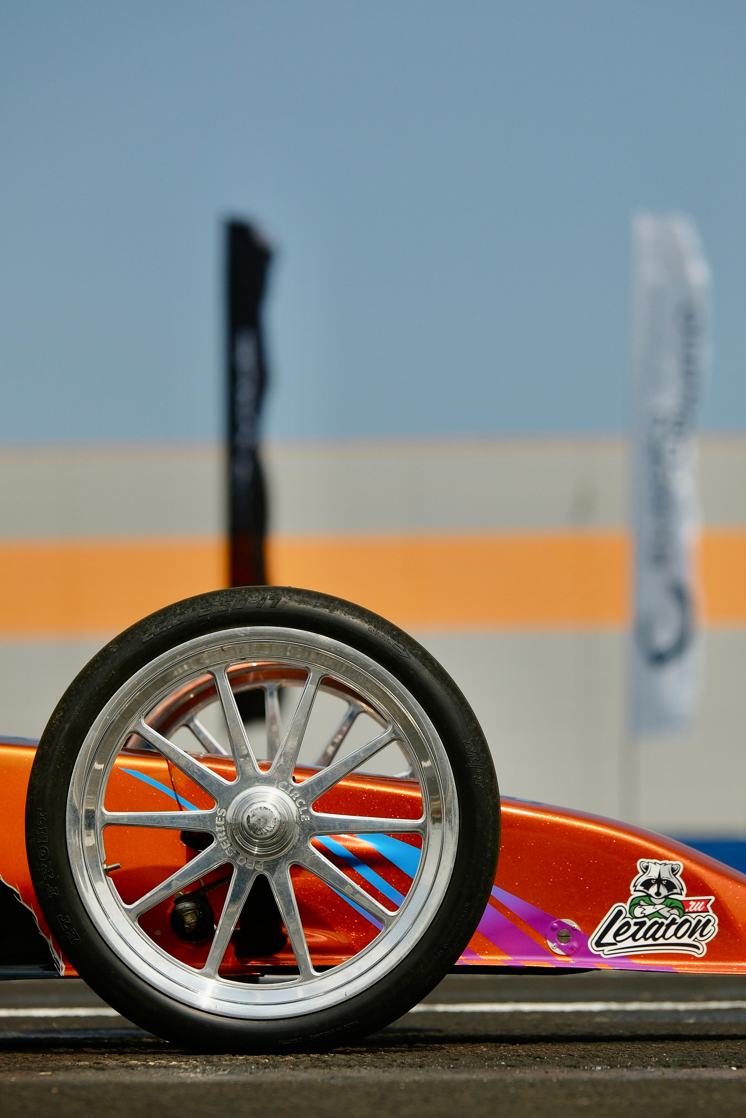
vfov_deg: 14.3
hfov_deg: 9.6
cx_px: 454
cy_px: 580
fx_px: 4444
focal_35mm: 143
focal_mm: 75
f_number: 2.2
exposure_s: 1/16000
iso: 200
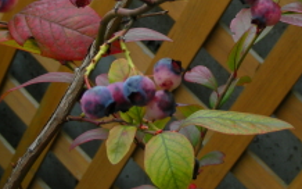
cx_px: 204
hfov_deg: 18.4
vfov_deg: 11.5
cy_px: 14
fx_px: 930
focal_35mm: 113
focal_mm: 9.7
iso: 50
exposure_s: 1/90.6
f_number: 3.5
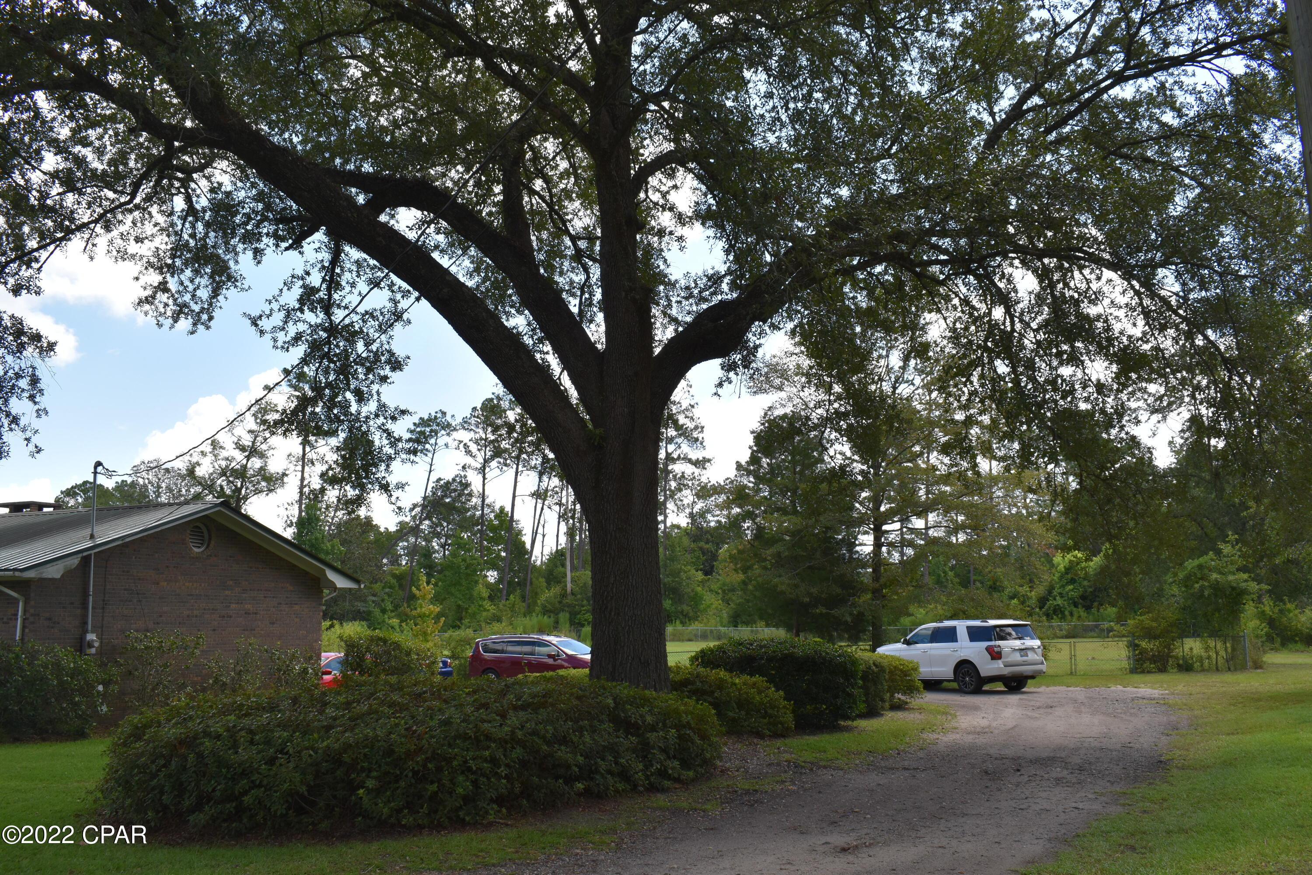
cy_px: 438
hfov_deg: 57.2
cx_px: 656
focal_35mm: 33
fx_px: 1203
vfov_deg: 40.0
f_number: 9
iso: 200
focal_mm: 22
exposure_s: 1/320
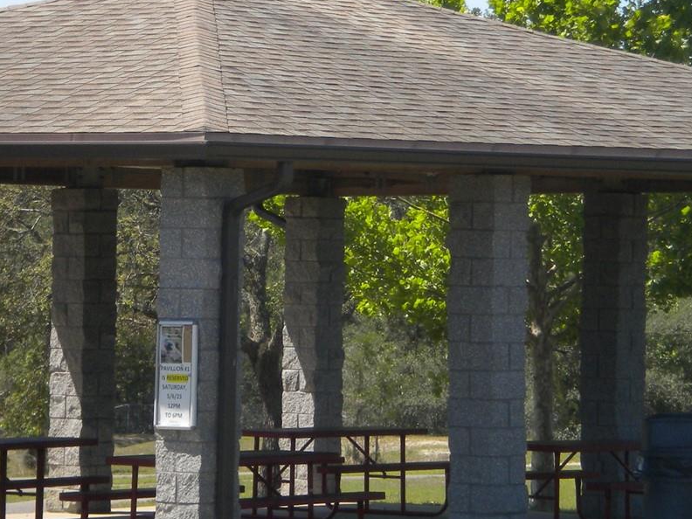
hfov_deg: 9.3
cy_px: 224
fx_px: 4238
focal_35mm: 212
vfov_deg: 7.0
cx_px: 349
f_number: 5.9
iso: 134
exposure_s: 1/430
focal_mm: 18.9
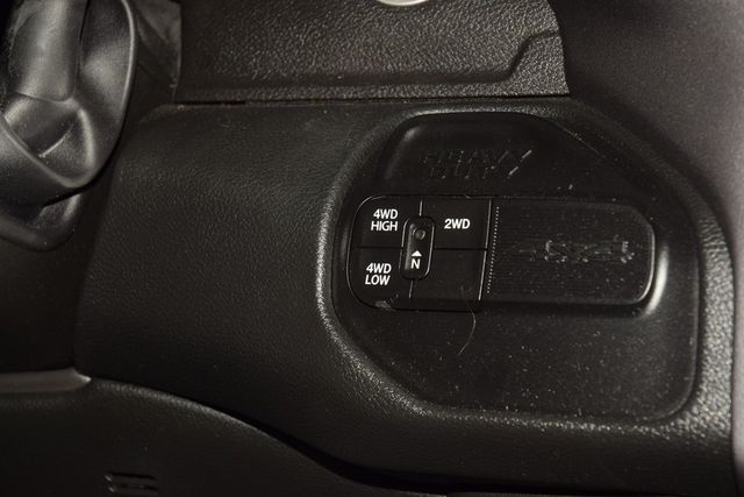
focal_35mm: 105
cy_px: 248
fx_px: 2170
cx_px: 372
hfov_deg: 19.5
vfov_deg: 13.0
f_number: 8
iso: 200
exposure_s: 1/125
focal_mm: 70
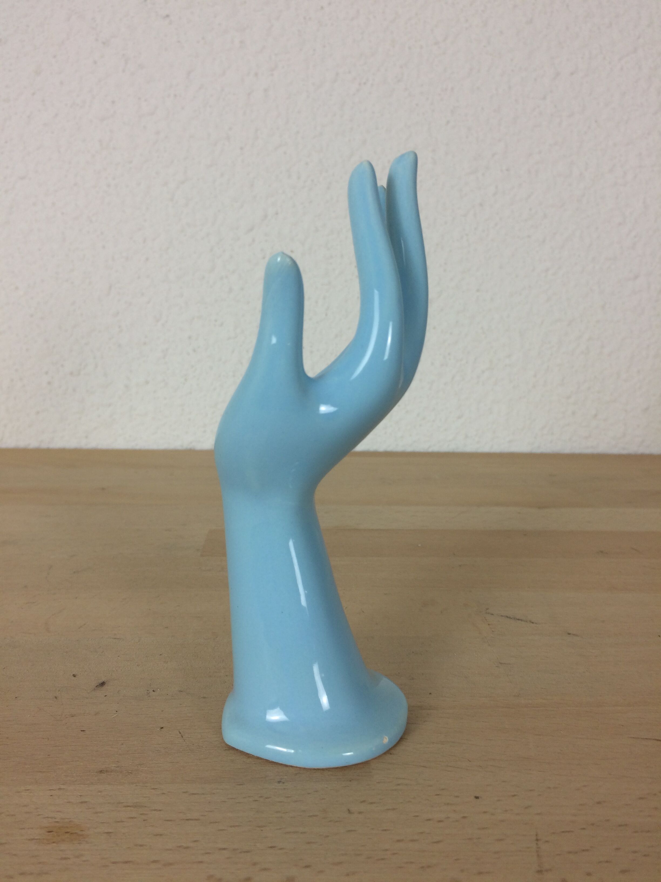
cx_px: 330
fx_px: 738
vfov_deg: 61.7
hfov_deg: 48.2
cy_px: 441
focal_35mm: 29
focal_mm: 4.15
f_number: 2.2
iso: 50
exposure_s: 1/50
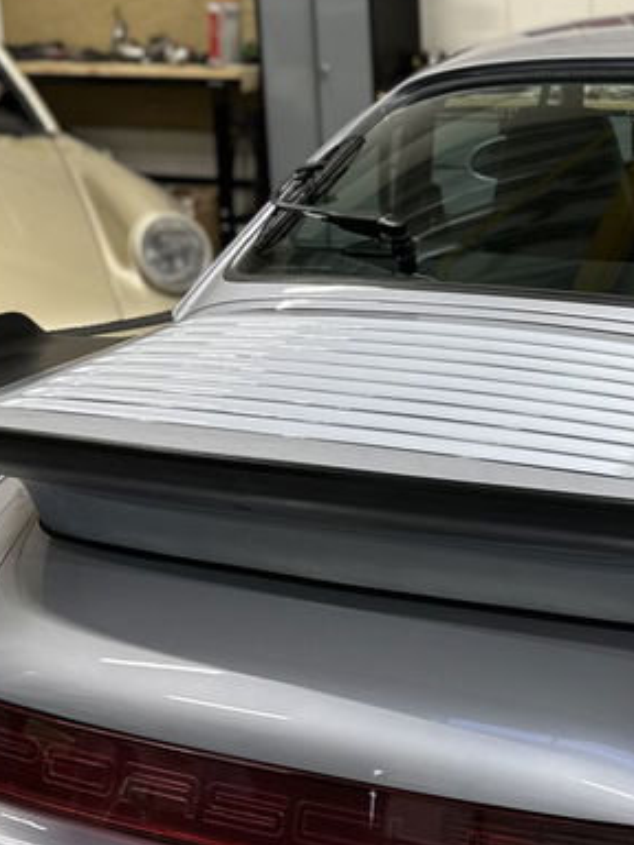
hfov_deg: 22.4
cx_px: 568
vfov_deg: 30.2
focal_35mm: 64
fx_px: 1563
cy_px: 372
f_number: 1.78
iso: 160
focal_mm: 6.86
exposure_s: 1/50
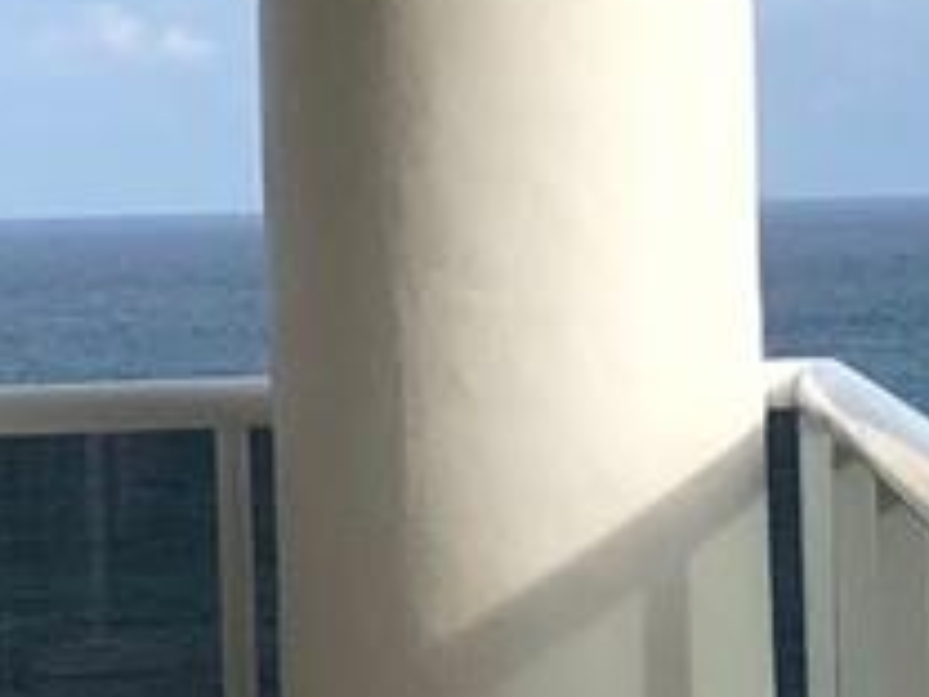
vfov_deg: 6.7
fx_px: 5985
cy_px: 326
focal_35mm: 223
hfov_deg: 8.8
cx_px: 835
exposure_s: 1/2315
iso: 20
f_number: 1.8
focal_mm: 3.99
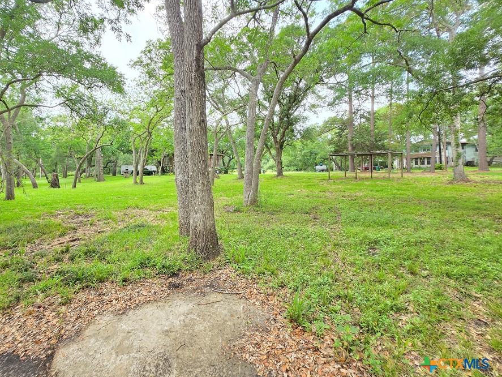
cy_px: 167
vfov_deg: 81.5
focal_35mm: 15
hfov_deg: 97.4
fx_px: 218
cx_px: 213
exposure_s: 1/139
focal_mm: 1.7
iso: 25
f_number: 2.2
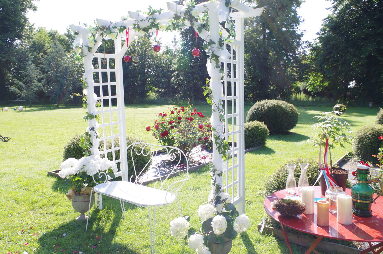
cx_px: 192
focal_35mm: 30
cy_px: 127
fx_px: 318
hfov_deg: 62.0
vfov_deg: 43.4
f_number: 13
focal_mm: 20
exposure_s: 1/50
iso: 200
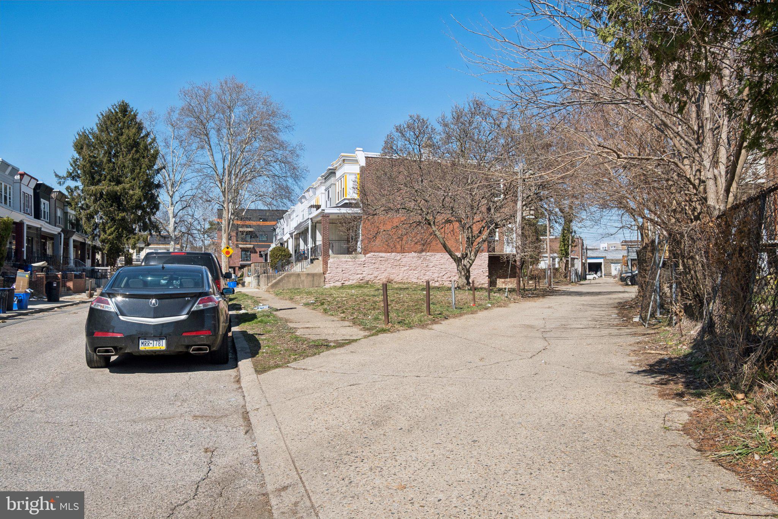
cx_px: 389
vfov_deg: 43.6
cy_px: 260
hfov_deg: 61.9
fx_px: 648
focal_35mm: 30
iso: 250
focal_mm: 20
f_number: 8
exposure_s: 1/750
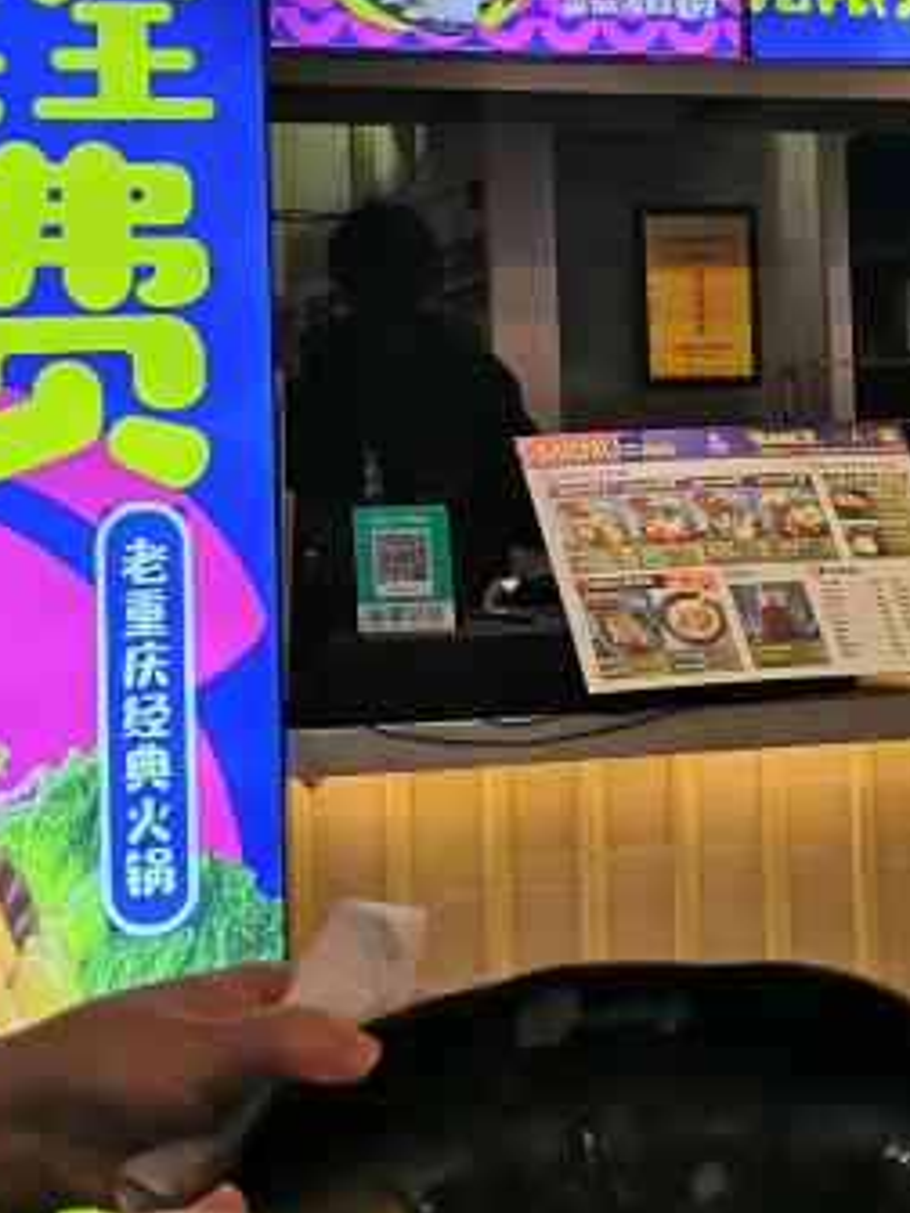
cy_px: 334
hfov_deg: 19.5
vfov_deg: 25.7
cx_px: 697
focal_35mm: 75
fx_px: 2629
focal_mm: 3.95
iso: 50
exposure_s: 1/122
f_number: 1.8
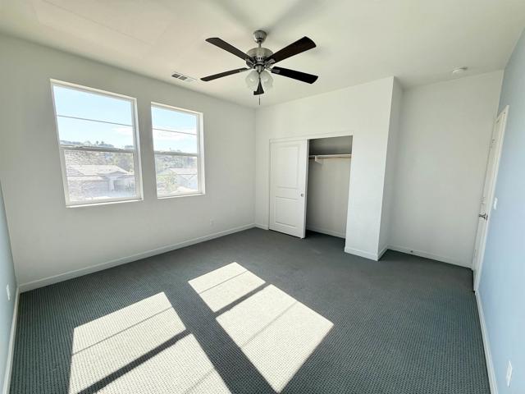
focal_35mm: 14
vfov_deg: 85.7
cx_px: 262
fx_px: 212
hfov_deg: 102.1
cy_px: 197
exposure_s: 1/244
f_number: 2.2
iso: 64
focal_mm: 2.22
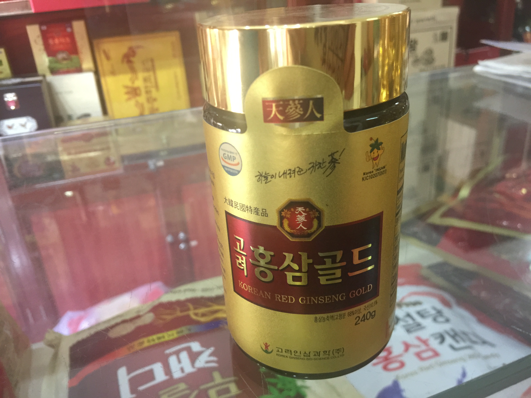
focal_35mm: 29
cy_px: 199
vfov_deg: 48.2
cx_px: 266
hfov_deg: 61.7
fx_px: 445
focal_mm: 4.15
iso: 160
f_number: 2.2
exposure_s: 1/17
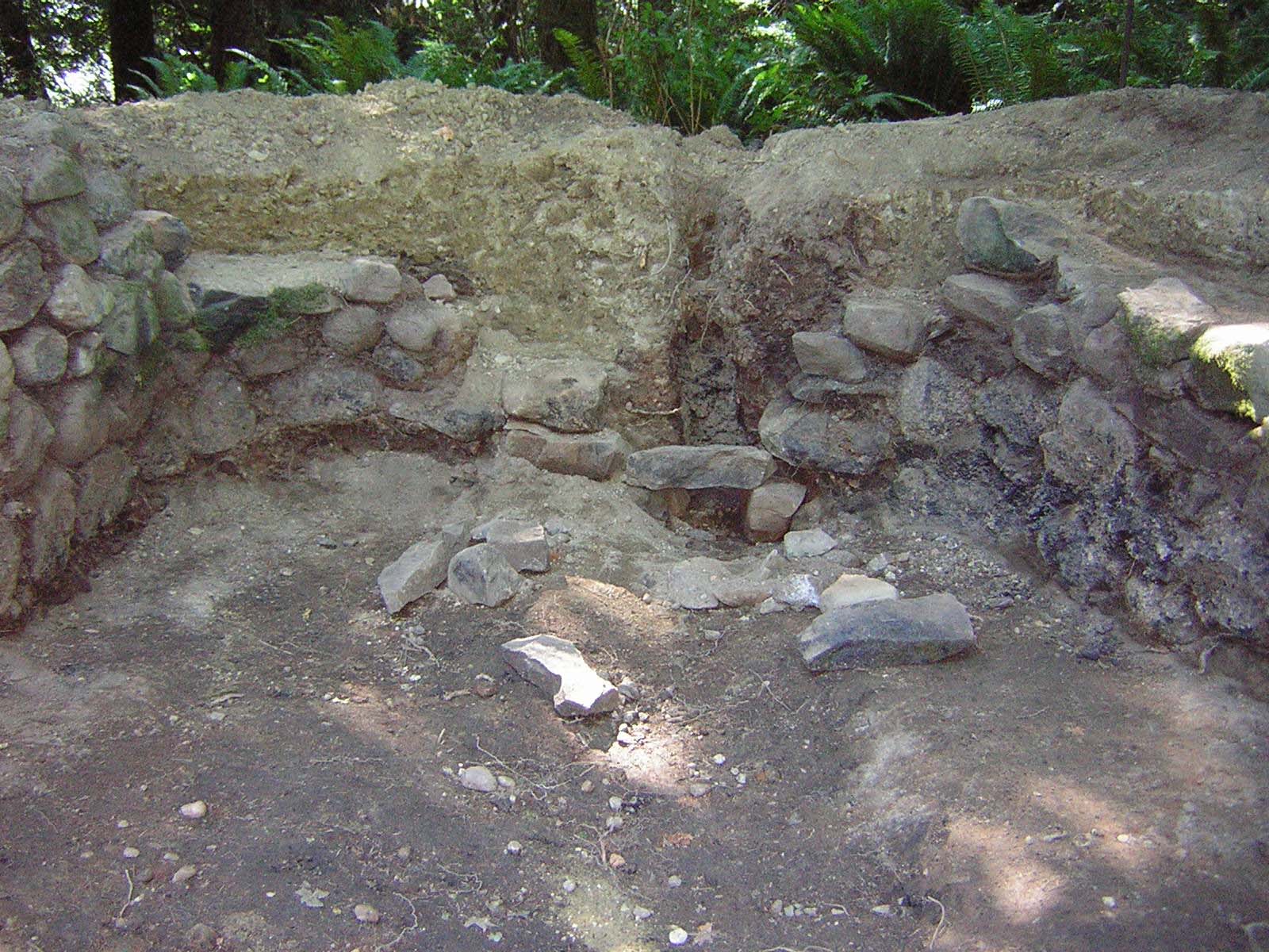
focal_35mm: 36
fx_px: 1320
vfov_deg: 39.7
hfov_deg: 51.4
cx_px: 634
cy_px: 476
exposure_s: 1/60.1
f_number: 2.6
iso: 169
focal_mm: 4.7
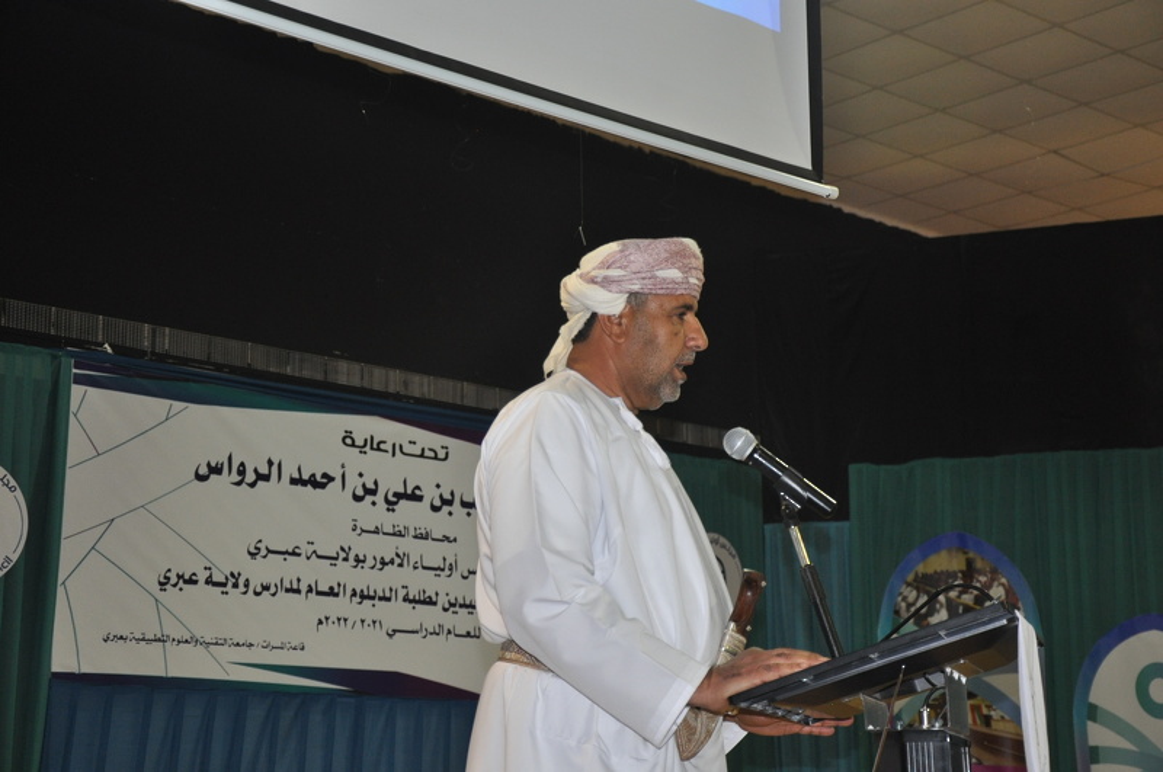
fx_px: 2032
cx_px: 582
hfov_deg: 31.9
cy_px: 386
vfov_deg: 21.5
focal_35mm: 63
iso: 800
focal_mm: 42
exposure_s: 1/60
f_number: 4.8
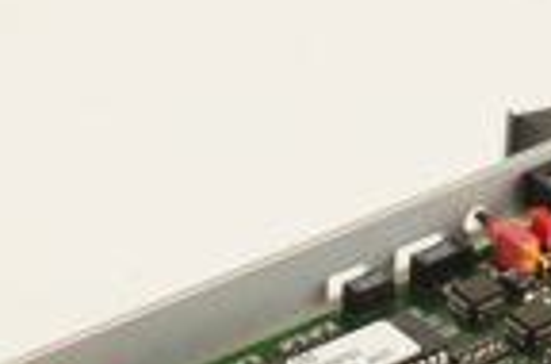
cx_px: 341
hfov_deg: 9.9
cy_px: 676
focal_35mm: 209
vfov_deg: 6.4
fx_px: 3188
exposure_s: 1/160
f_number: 13
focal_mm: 50
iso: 1600
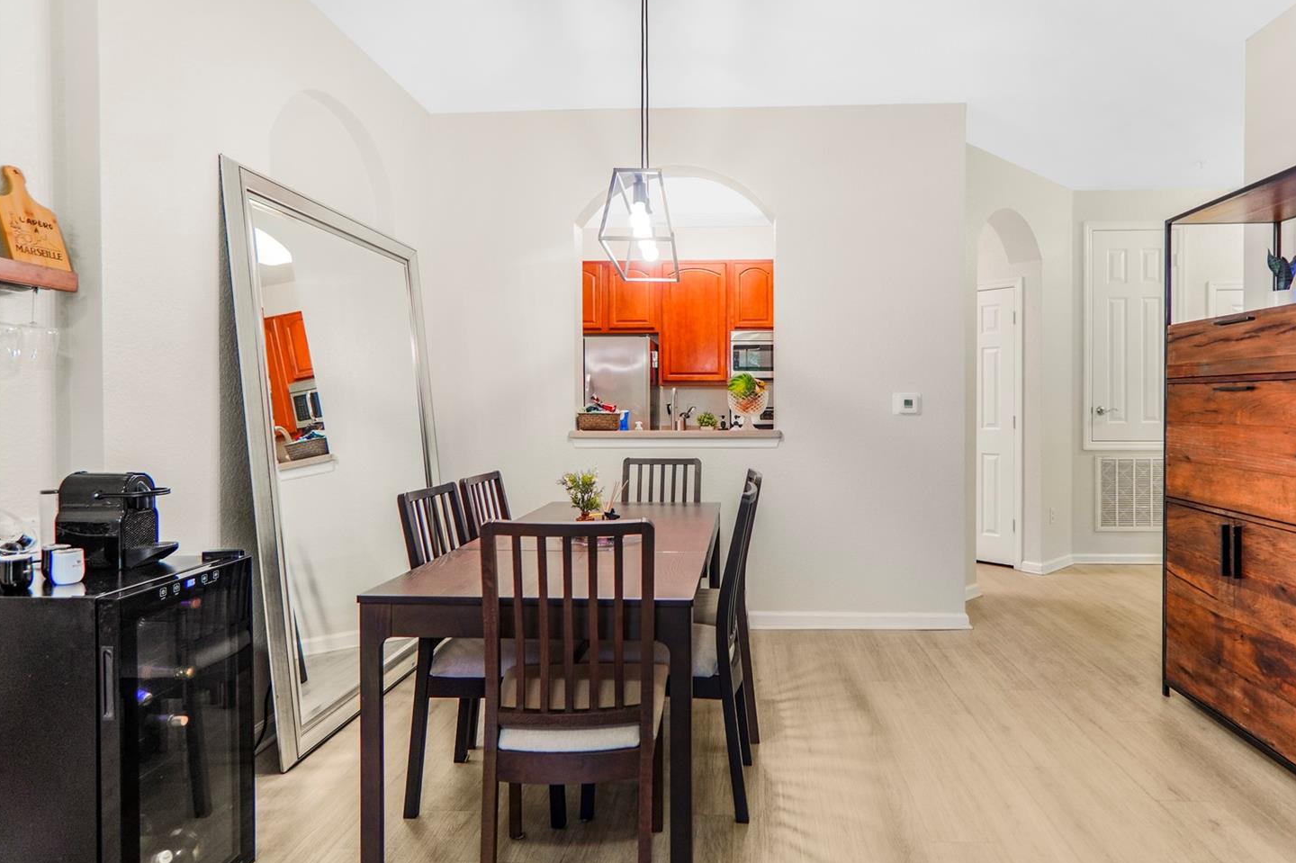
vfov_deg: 61.9
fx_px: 720
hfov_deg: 83.7
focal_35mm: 20
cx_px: 714
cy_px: 411
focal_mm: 12
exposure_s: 1/50
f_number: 2.5
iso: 400
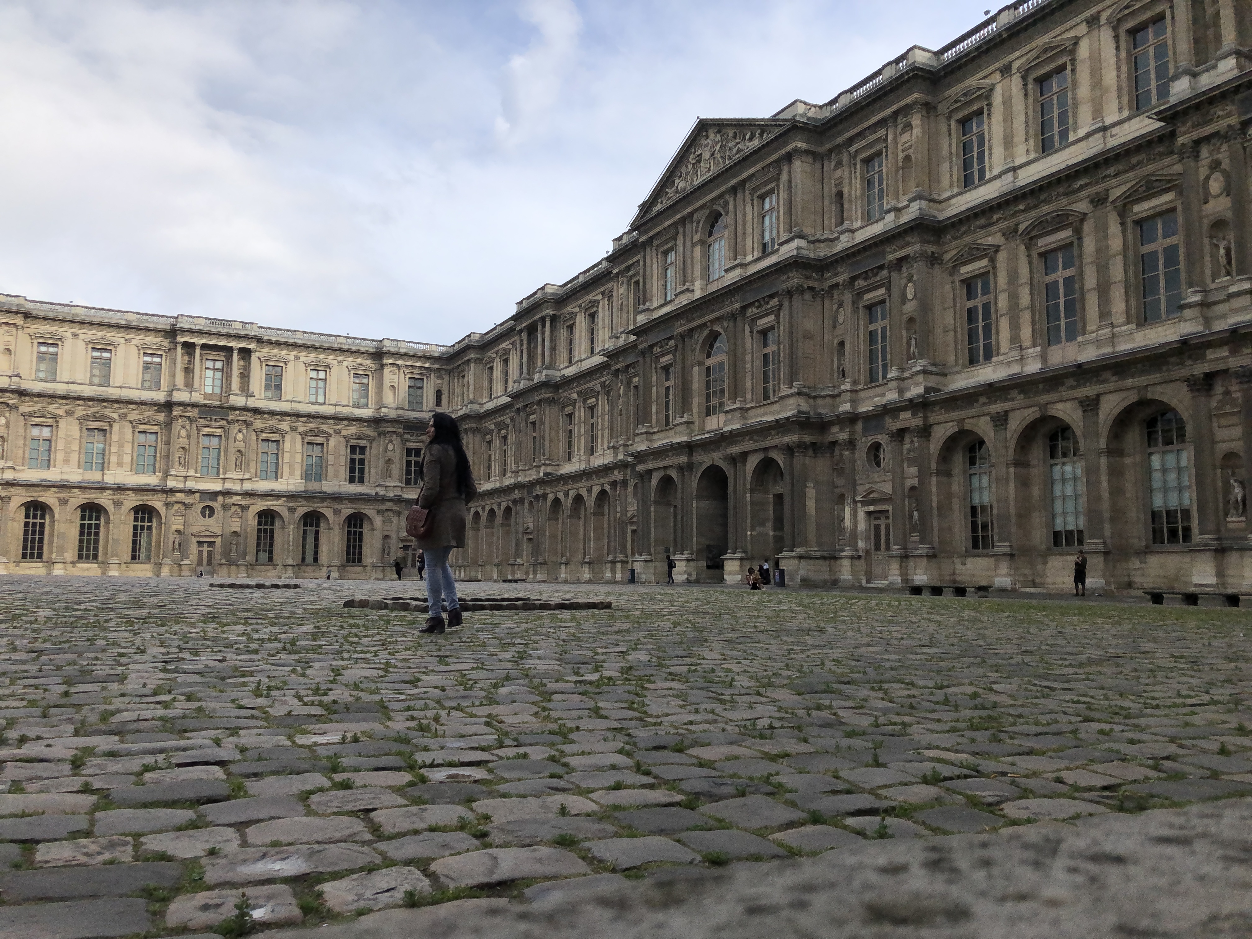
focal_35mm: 28
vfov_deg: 49.7
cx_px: 626
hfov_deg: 63.4
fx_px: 1013
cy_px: 470
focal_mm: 3.99
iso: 20
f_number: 1.8
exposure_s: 1/3436
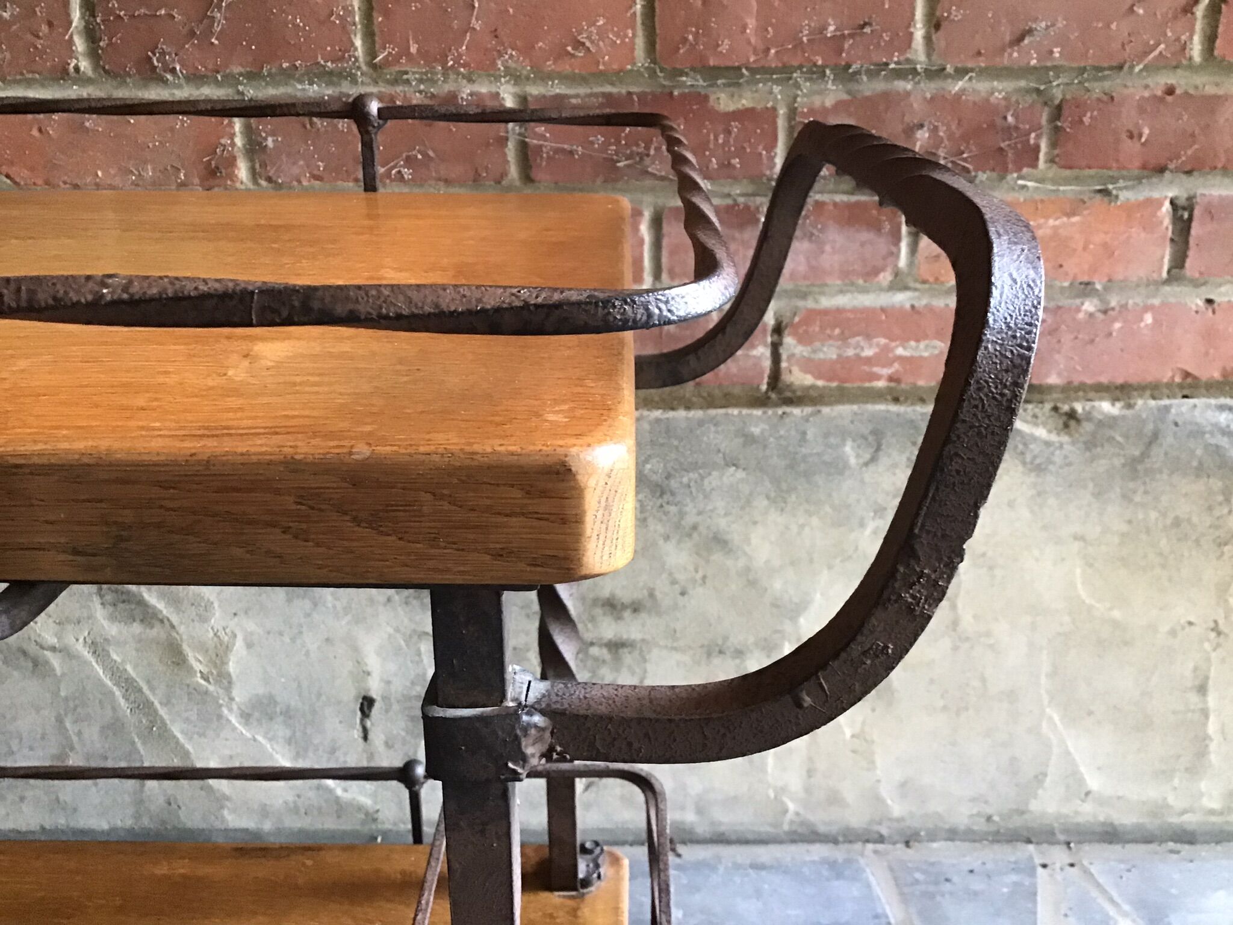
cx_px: 616
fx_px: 1104
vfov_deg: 45.4
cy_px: 462
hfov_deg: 58.4
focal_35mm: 31
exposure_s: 1/20
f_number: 2.4
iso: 200
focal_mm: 3.3
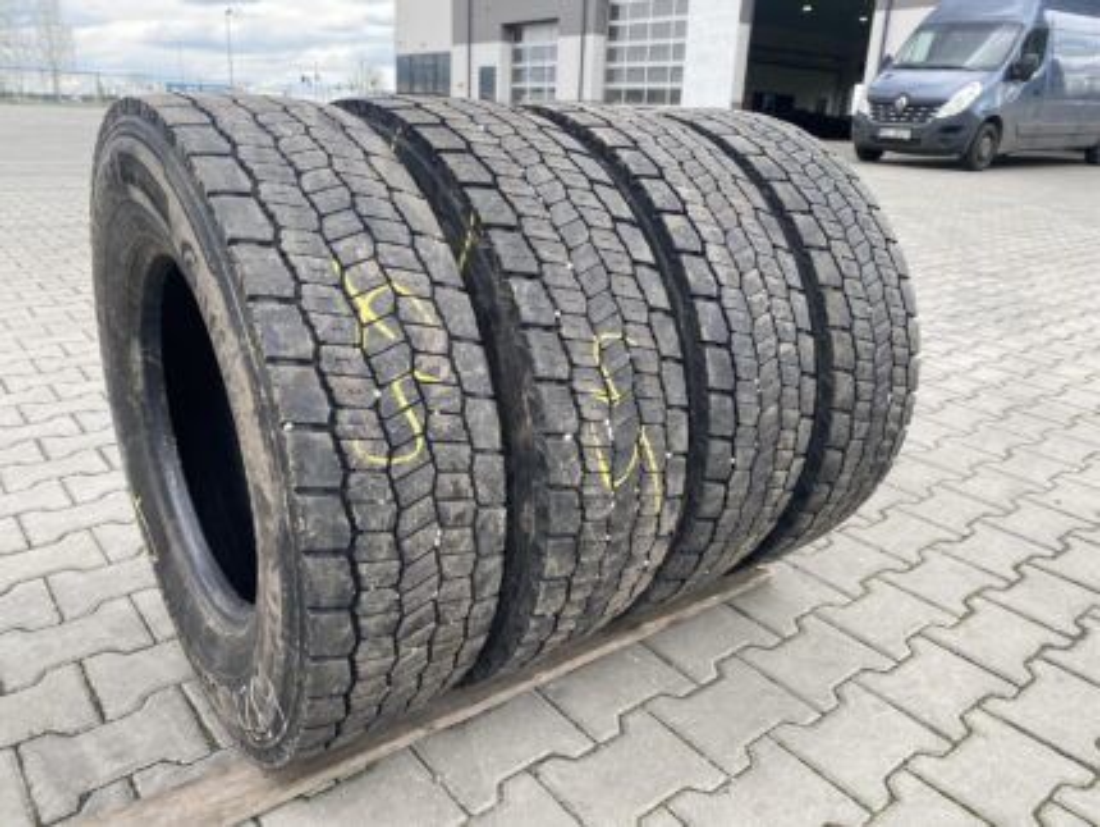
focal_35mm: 26
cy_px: 414
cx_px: 550
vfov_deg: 53.1
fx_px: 827
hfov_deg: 67.3
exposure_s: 1/342
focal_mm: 4.25
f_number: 1.8
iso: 32
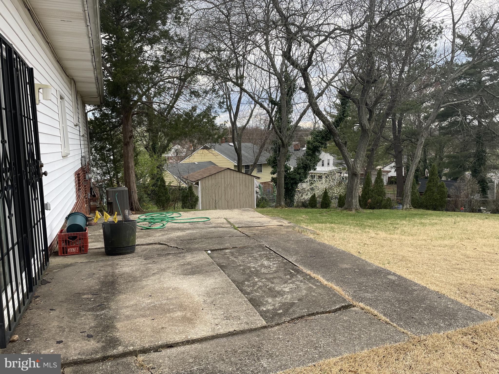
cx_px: 250
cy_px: 187
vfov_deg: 53.1
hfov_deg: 67.3
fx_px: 375
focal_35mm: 26
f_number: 1.6
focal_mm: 4.2
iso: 32
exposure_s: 1/458
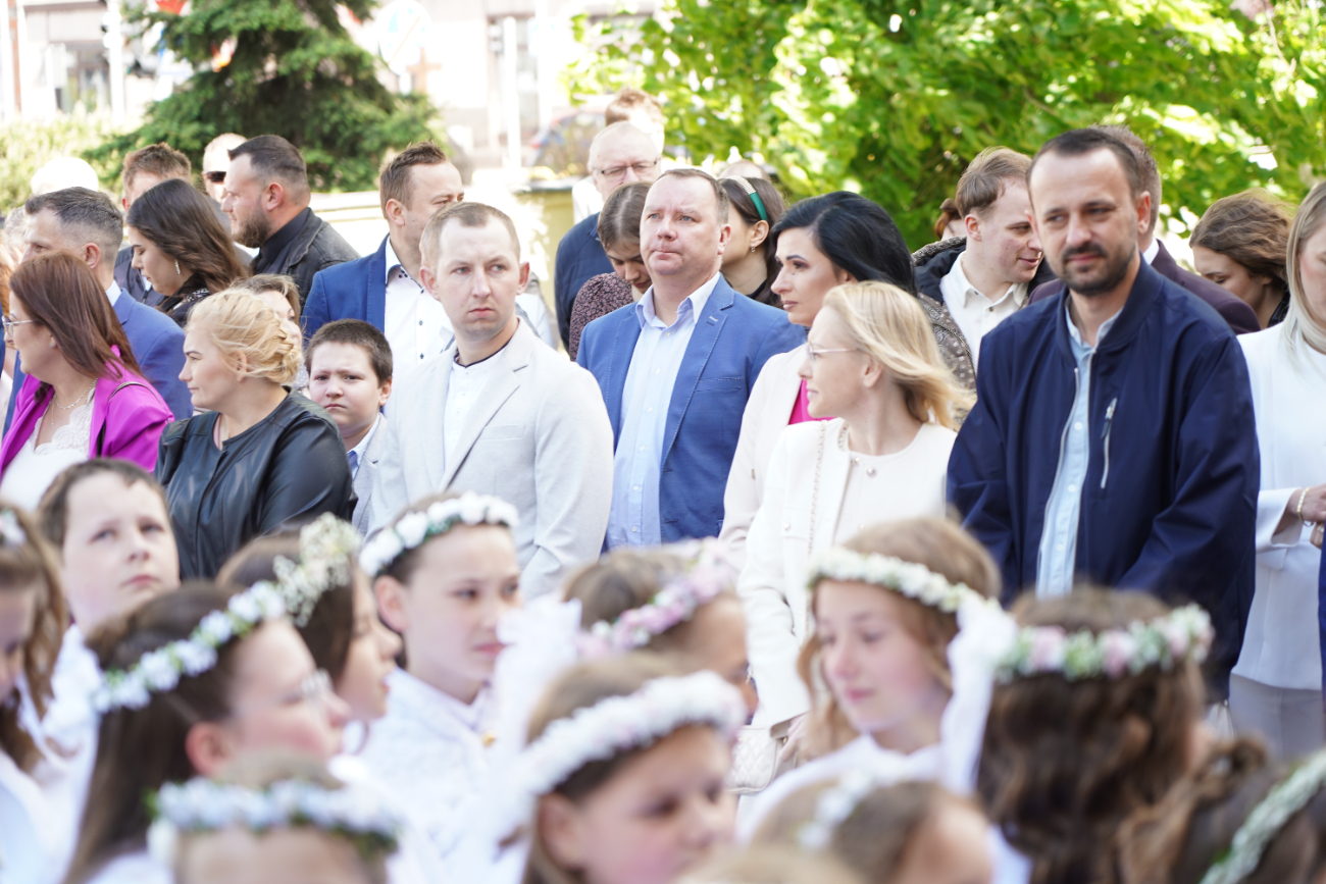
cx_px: 663
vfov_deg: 13.0
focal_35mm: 105
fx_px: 3868
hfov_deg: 19.5
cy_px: 442
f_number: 4
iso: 160
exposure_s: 1/100
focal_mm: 105
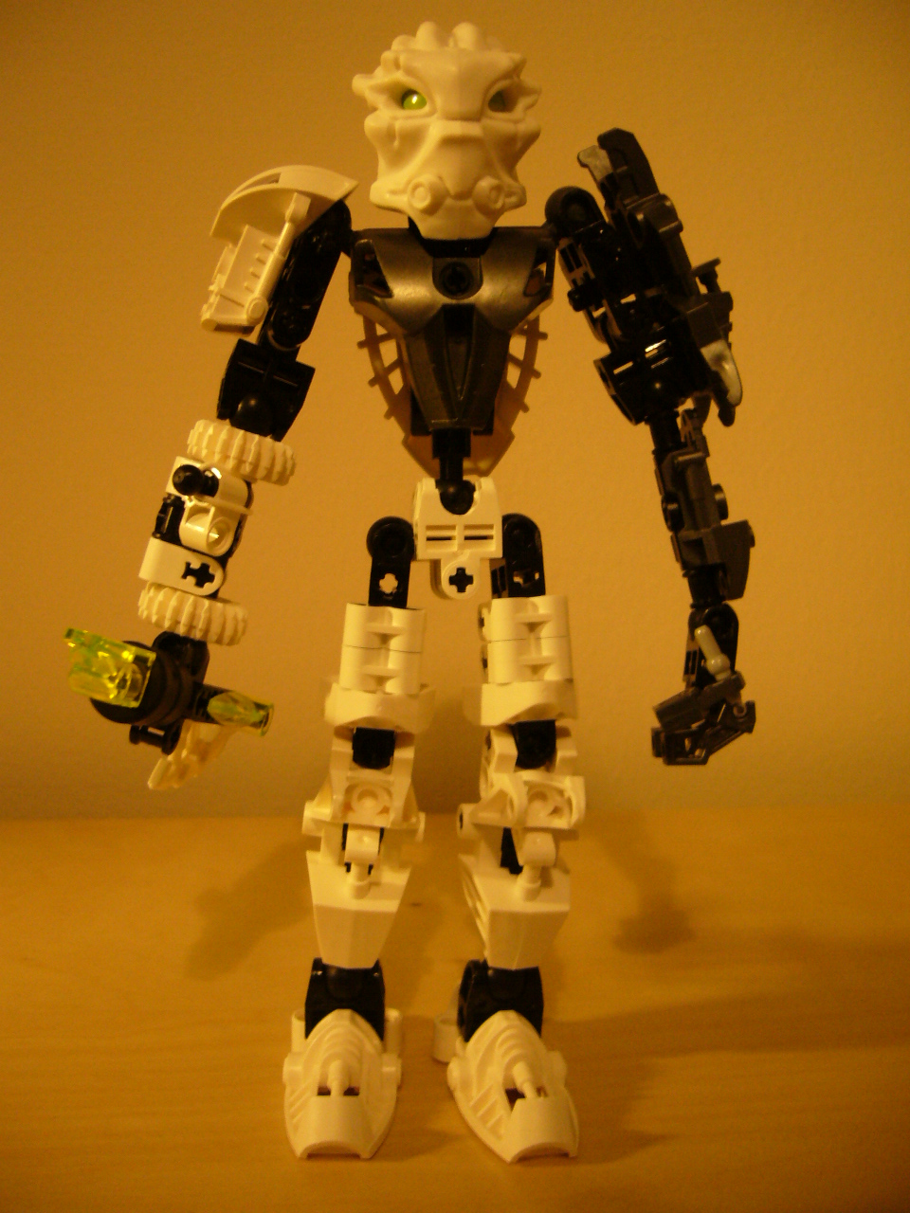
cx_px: 455
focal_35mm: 35
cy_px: 606
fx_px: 1227
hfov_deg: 40.7
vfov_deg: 52.6
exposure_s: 1/13
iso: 200
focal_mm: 5.8
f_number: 2.8
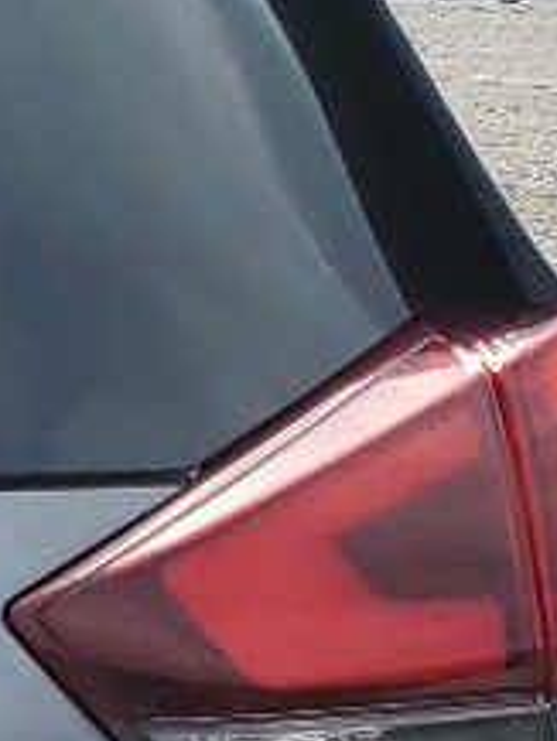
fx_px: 4115
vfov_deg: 10.1
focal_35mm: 192
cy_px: 1004
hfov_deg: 6.7
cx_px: -1381
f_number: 1.5
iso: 50
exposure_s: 1/3333
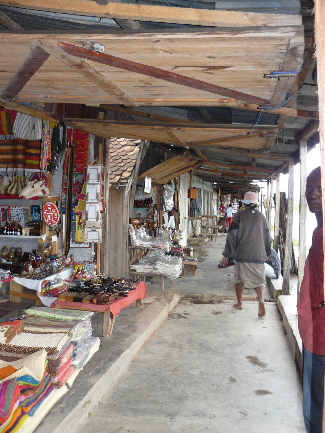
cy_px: 216
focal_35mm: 36
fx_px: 451
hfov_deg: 39.7
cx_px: 162
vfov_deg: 51.4
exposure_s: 1/30
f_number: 2.8
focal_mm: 6
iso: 200
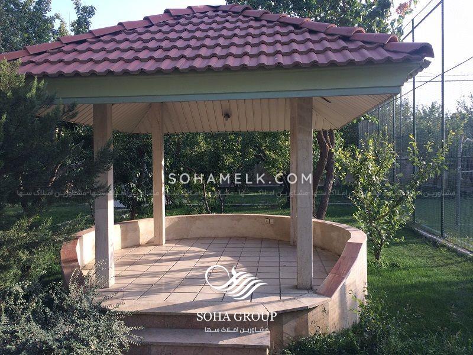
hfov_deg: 61.7
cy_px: 178
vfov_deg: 48.2
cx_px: 236
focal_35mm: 29
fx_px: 396
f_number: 2.2
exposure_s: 1/423
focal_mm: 4.15
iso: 32
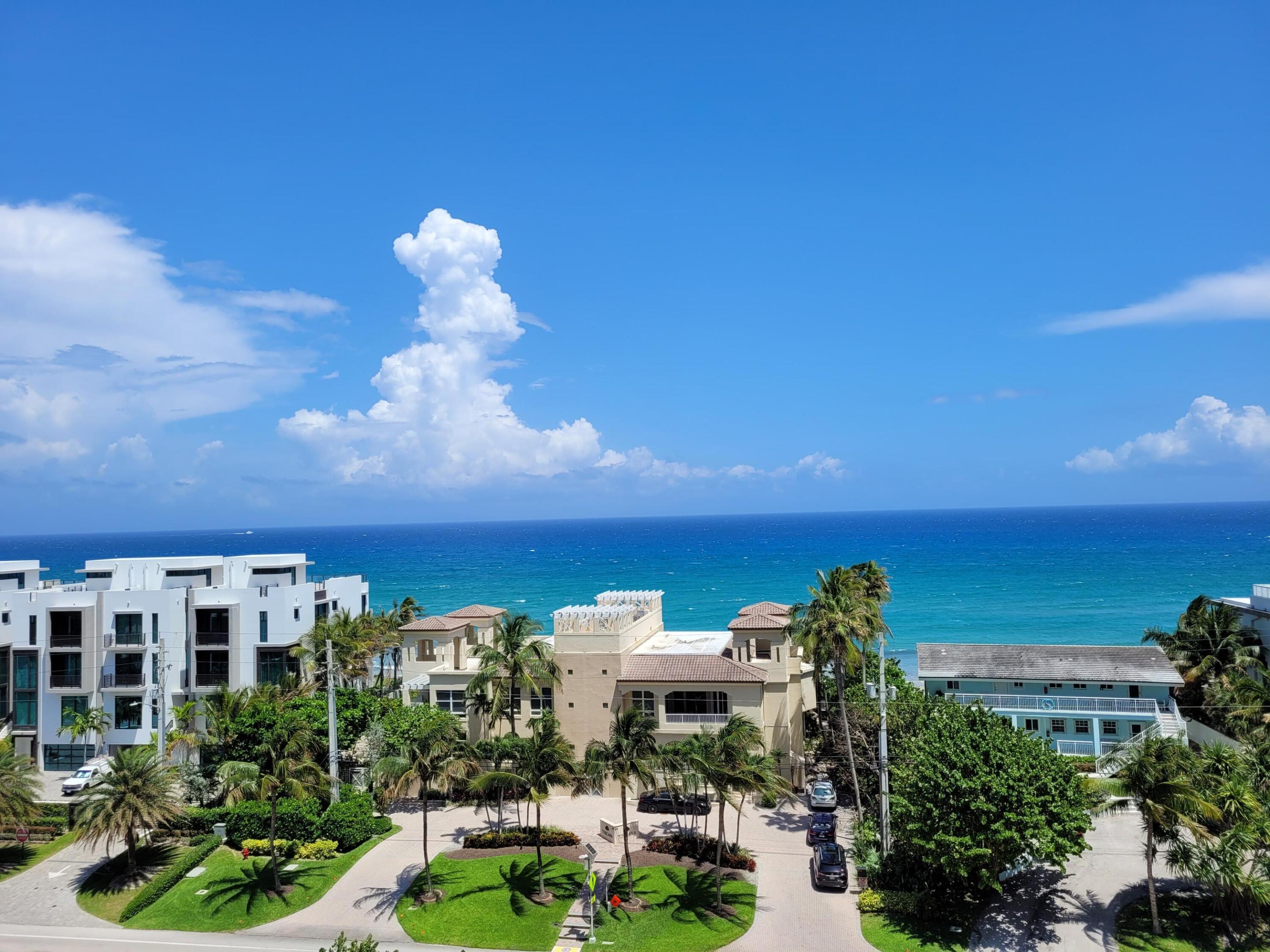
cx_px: 635
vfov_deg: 53.1
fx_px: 954
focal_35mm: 26
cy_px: 476
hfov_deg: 67.3
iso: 40
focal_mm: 5.4
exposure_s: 1/3143
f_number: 1.8
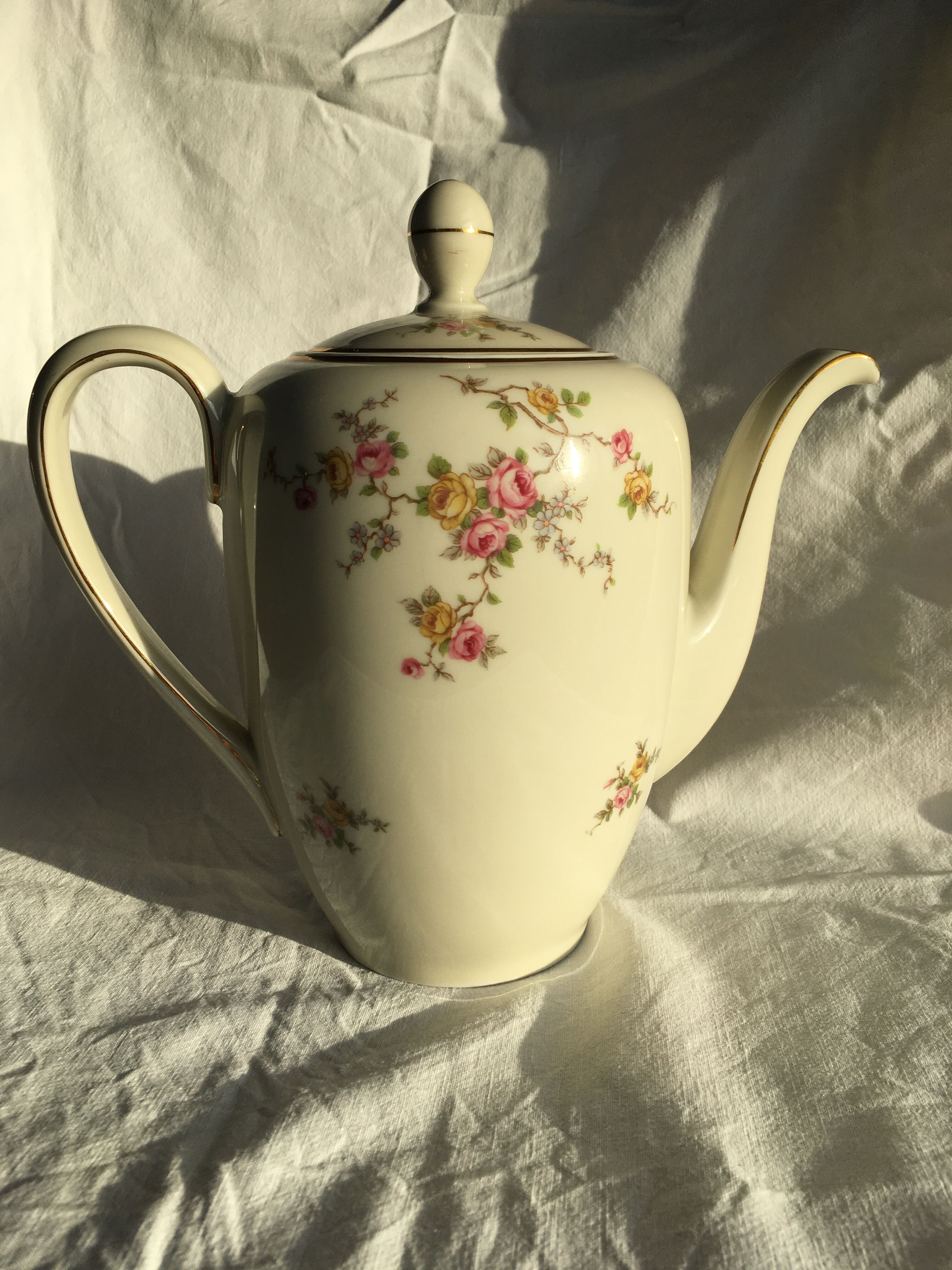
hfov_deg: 48.2
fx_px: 1063
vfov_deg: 61.7
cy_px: 635
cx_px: 476
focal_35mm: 29
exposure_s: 1/962
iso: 25
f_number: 2.2
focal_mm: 4.15
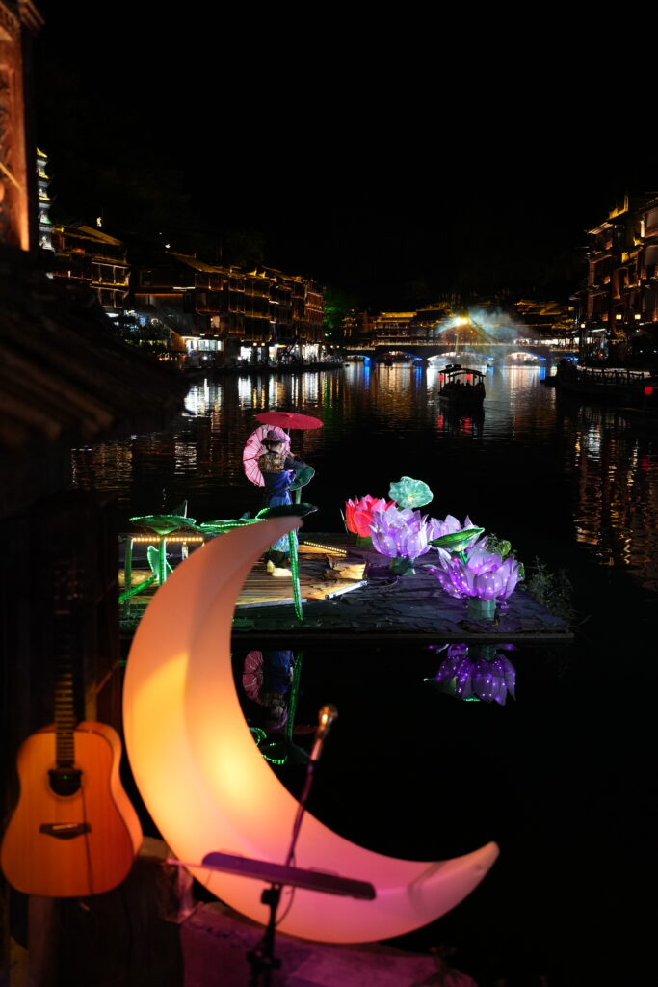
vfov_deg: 46.4
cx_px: 329
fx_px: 1151
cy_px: 494
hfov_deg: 31.9
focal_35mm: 42
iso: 2500
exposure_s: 1/200
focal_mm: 42
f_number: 2.8
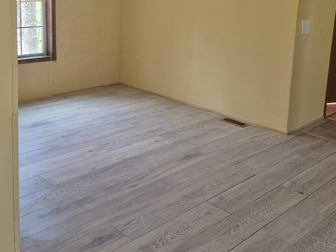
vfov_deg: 33.6
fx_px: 408
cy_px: 62
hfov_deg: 44.8
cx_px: 157
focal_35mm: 42
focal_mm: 5.4
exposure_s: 1/120
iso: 200
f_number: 1.8
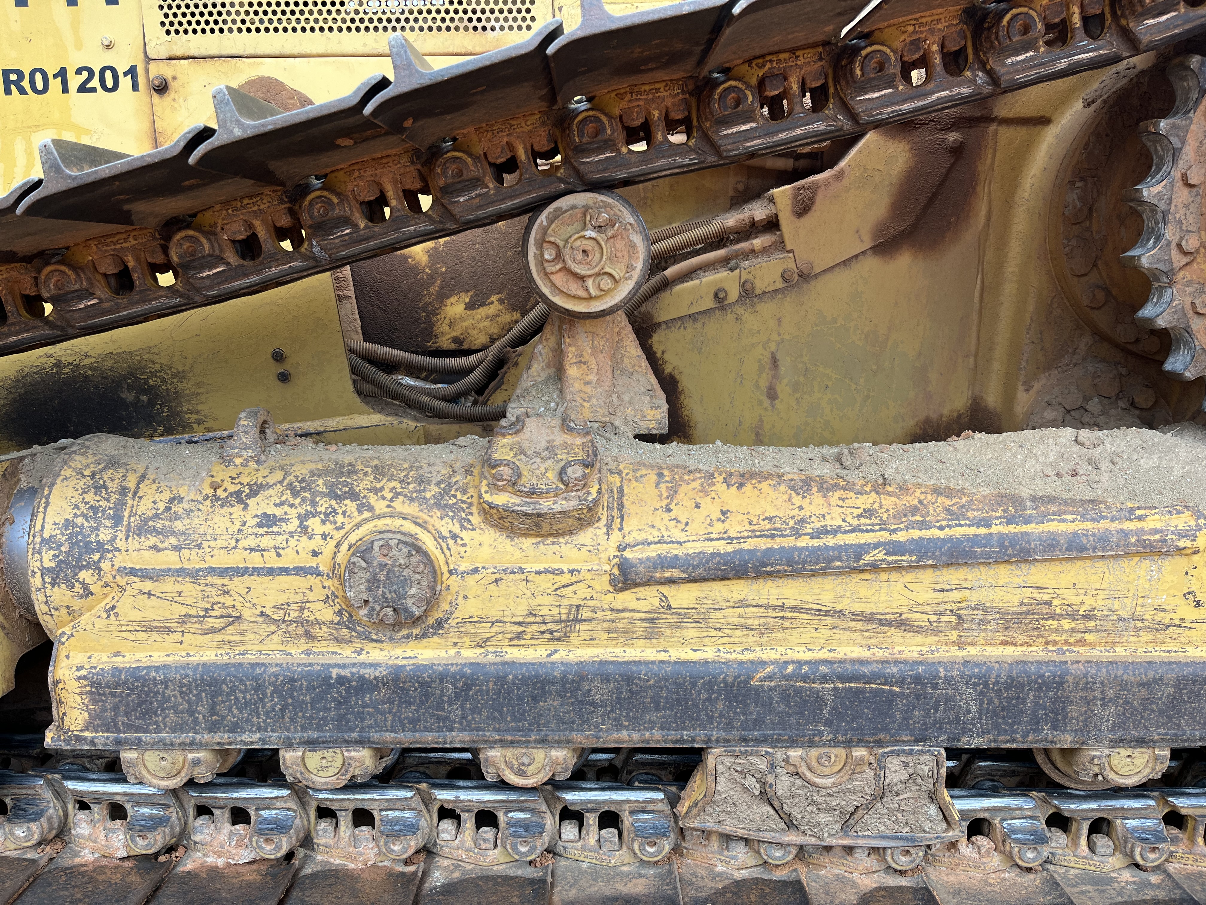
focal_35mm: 26
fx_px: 906
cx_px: 603
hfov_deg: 67.3
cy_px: 452
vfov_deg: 53.1
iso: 40
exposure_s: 1/121
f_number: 1.6
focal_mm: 5.1
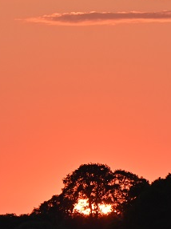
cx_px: 201
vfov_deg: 2.1
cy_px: 133
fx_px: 6333
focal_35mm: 960
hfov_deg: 1.5
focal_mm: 300
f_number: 5.6
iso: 360
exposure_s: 1/1000
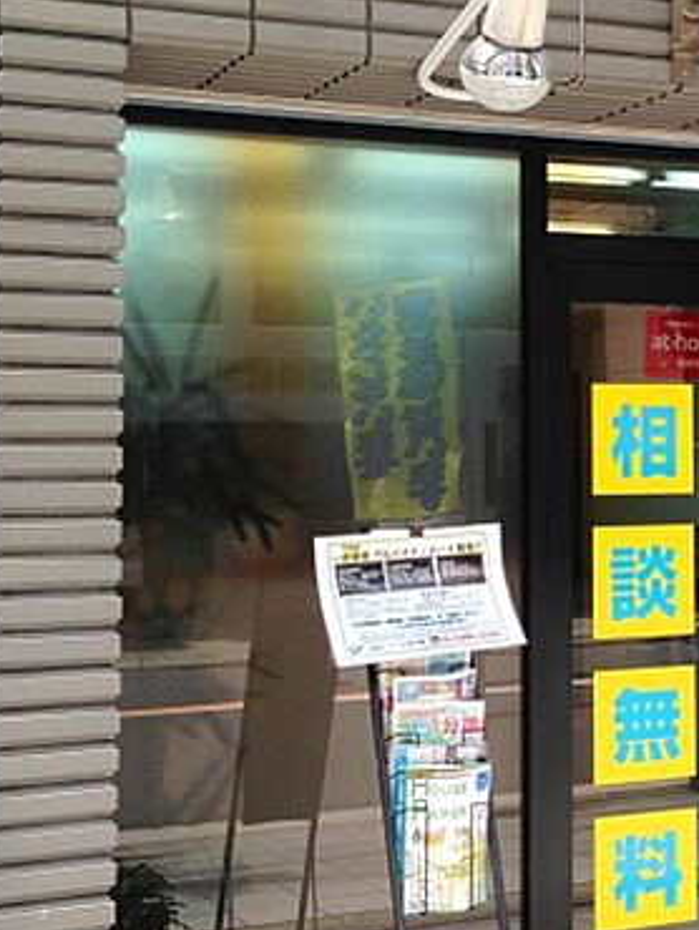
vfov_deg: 25.6
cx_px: 707
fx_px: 2044
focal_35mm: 76
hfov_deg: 18.9
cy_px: 363
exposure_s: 1/396
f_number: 2.4
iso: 50
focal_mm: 4.13
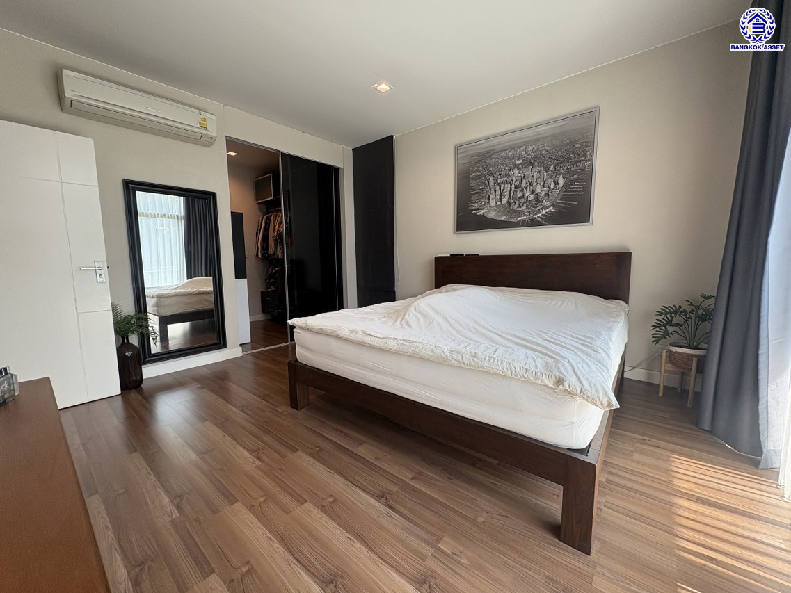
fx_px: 320
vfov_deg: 85.7
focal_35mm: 14
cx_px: 396
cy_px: 296
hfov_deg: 102.1
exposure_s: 1/99
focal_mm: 2.22
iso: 160
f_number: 2.2
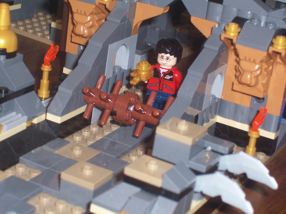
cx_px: 143
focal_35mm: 102
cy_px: 107
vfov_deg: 14.5
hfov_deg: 19.3
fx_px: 843
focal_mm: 16.8
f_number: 4.6
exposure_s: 1/90
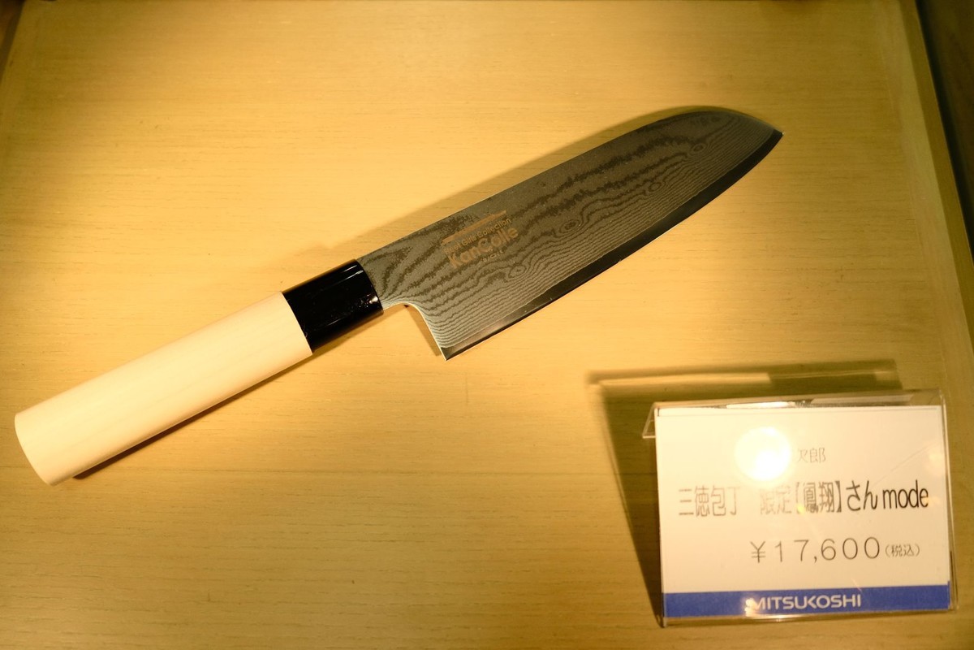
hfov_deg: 67.4
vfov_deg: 47.9
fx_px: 730
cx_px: 487
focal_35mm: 27
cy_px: 325
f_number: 2.8
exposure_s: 1/450
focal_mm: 18
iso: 640
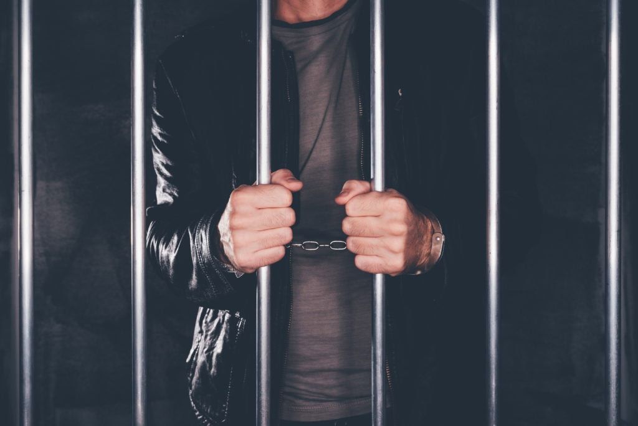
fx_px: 621
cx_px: 319
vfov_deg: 37.9
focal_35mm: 35
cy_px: 213
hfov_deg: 54.4
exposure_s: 1/60
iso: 250
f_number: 9
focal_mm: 35
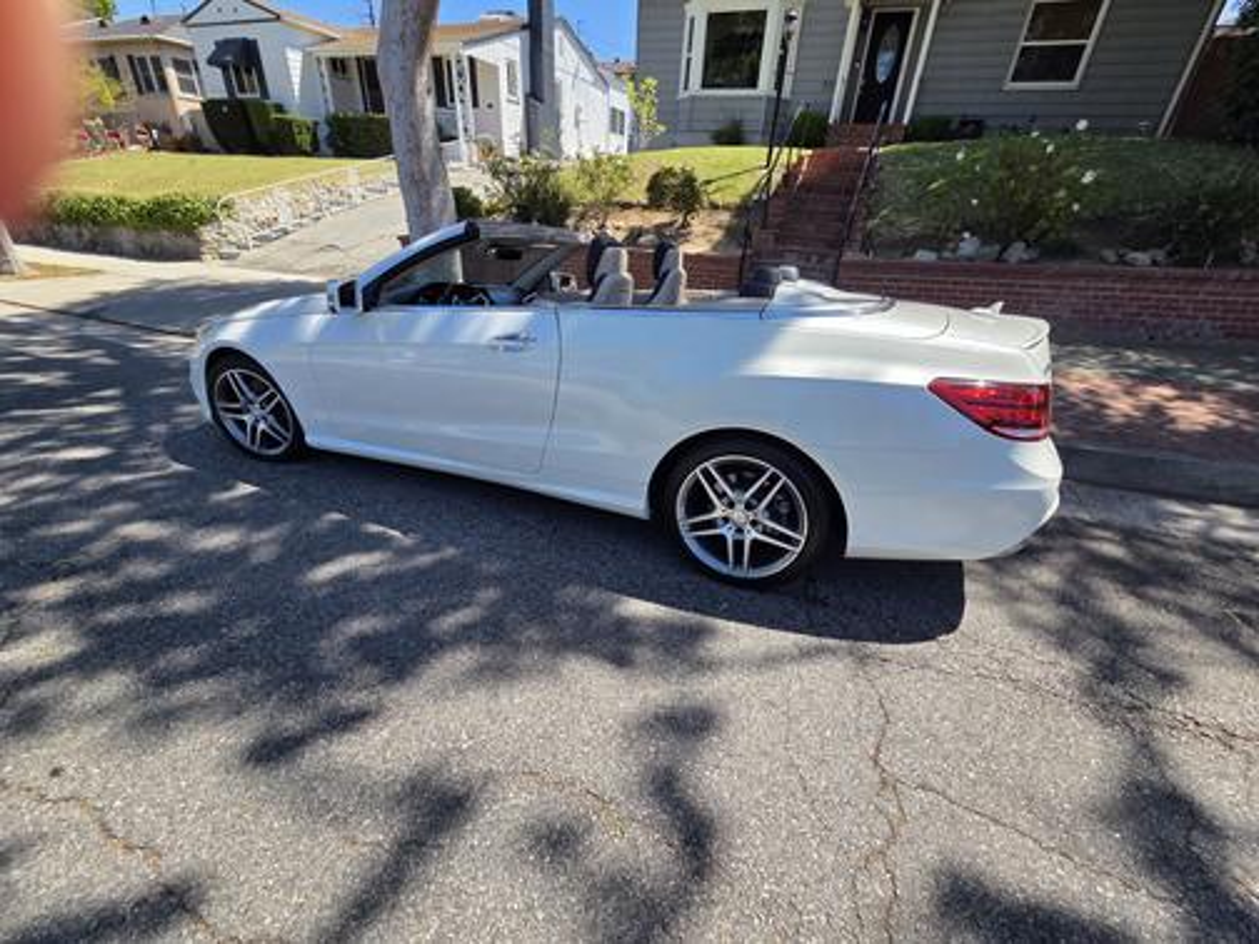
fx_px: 473
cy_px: 472
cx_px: 630
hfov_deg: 106.2
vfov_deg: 89.9
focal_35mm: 13
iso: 50
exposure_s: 1/1484
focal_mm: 2.2
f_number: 2.2
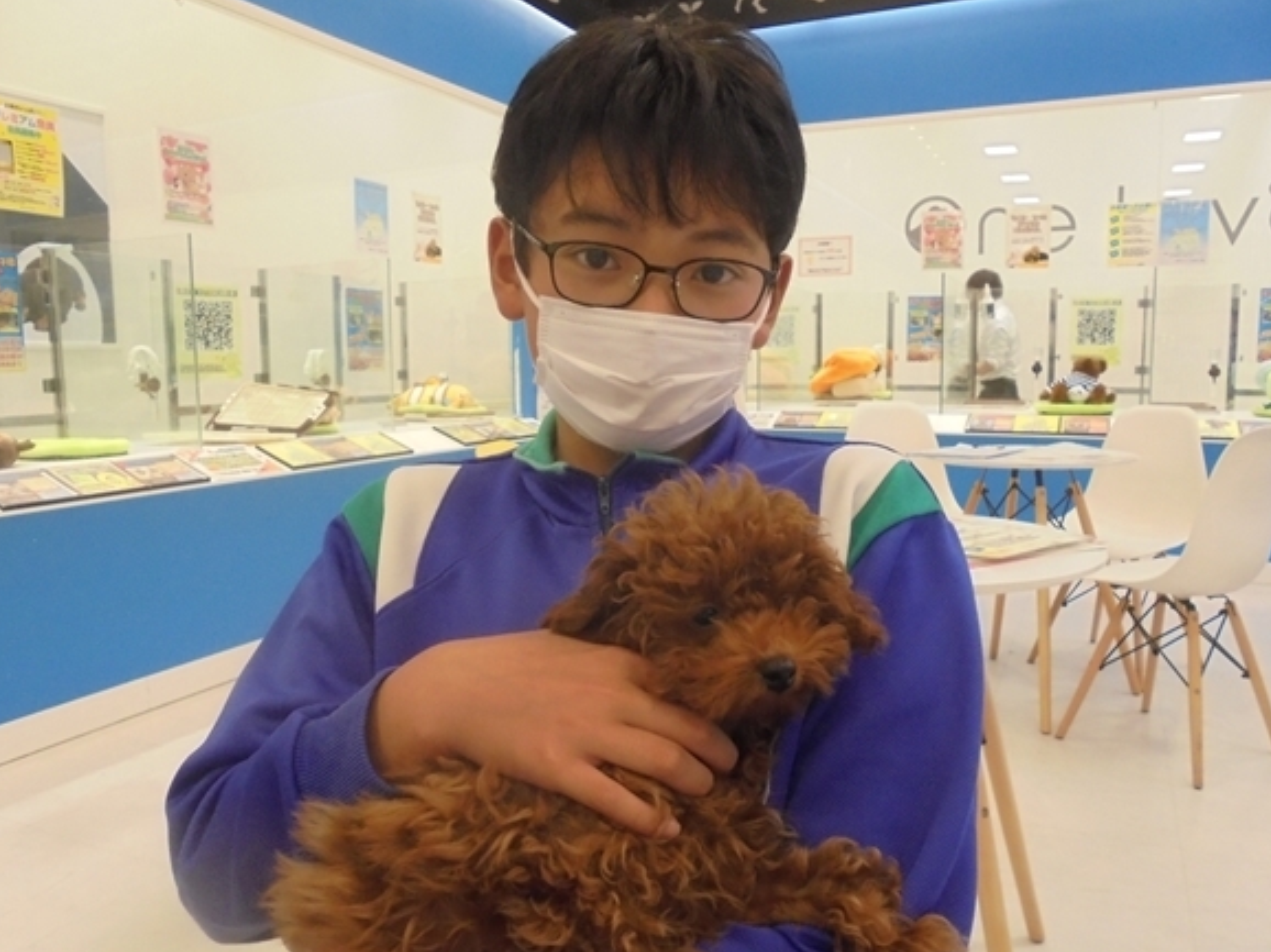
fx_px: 991
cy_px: 488
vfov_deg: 51.3
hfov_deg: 65.3
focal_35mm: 27
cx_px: 642
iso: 400
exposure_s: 1/160
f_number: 3.5
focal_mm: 4.6
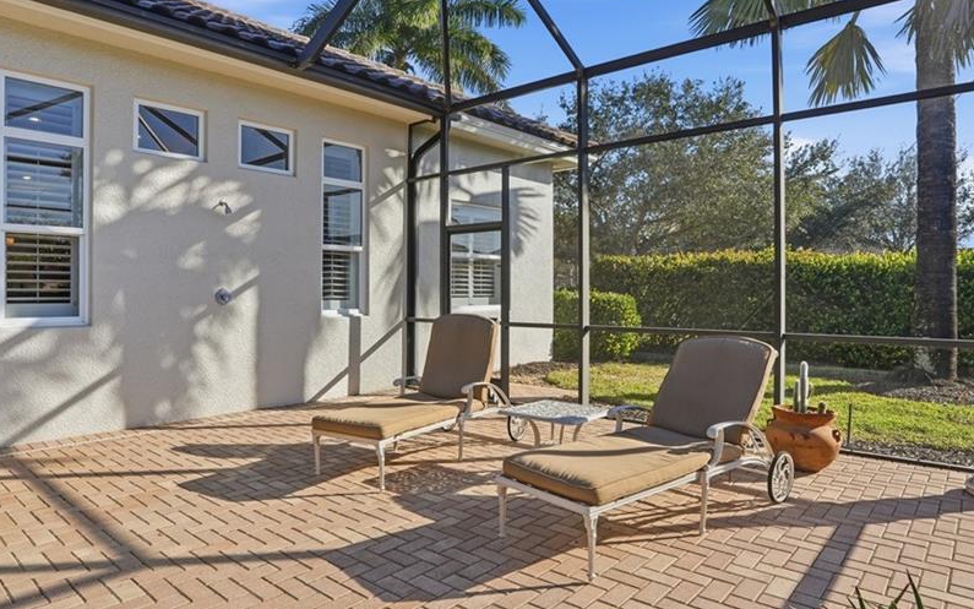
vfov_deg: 57.3
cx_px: 483
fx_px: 557
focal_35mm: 21
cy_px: 290
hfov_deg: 82.3
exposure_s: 1/640
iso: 200
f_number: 9
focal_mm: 16
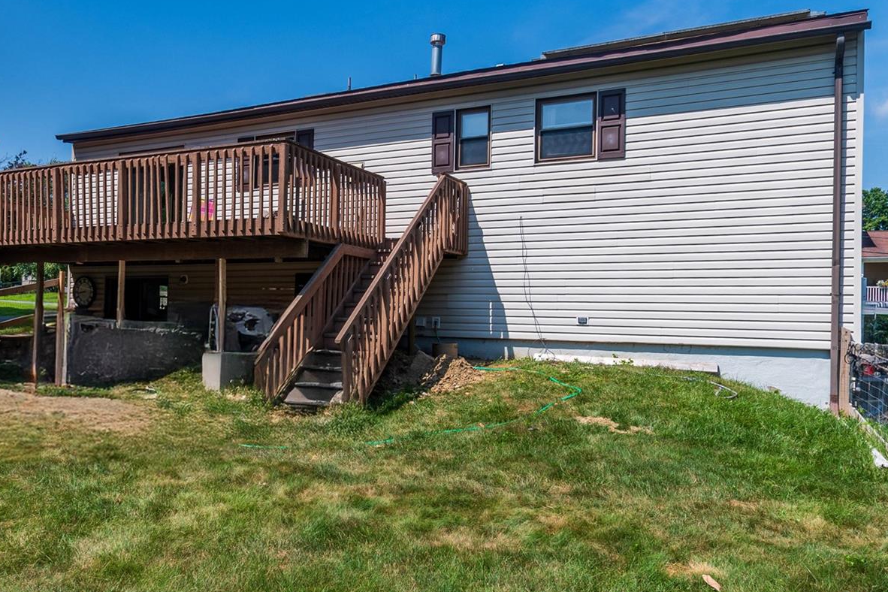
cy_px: 298
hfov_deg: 69.1
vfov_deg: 49.6
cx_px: 389
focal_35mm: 26
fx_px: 641
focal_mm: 10
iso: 100
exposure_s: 1/250
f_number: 8
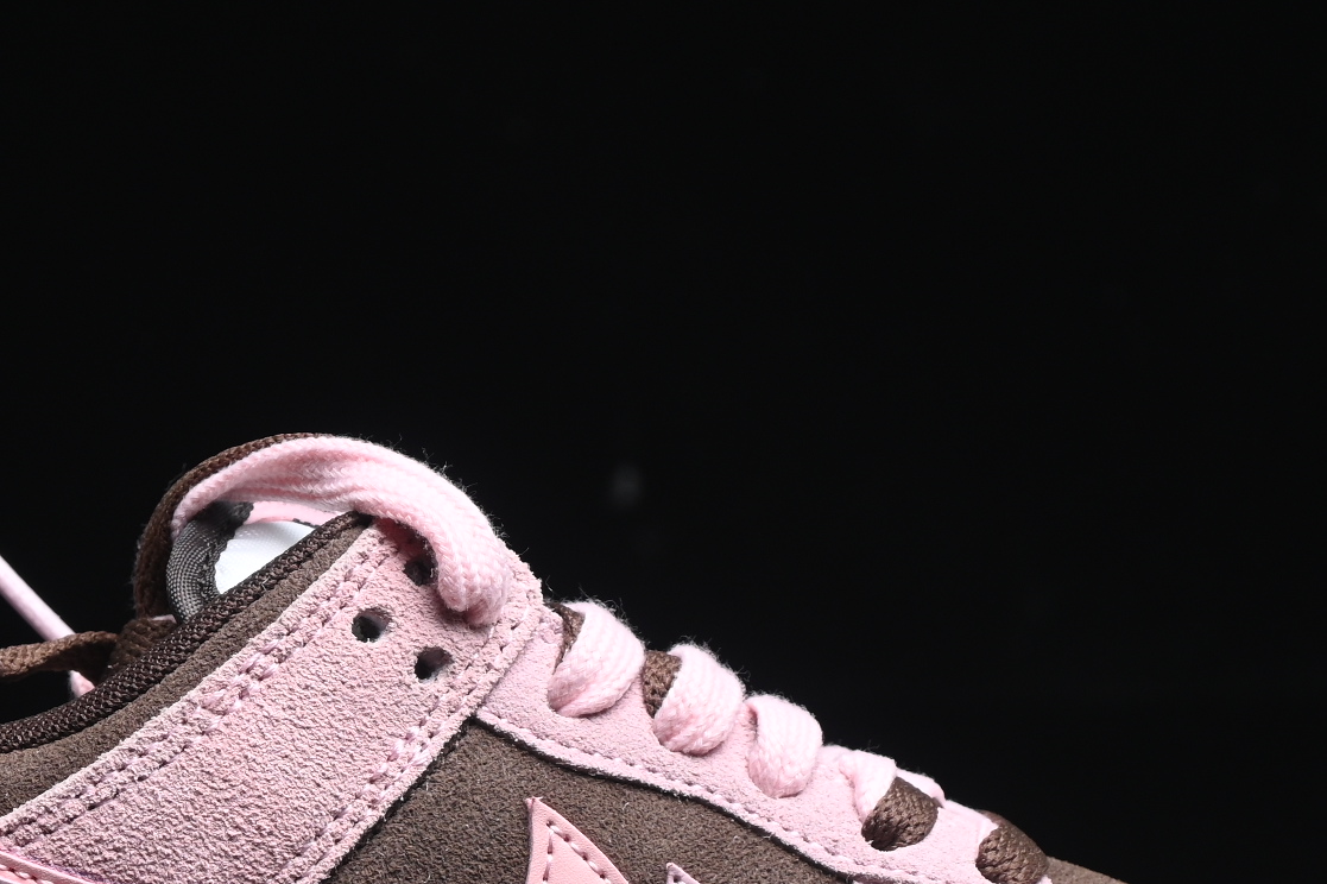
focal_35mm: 187
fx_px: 6891
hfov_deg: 11.0
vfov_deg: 7.3
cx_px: 532
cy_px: 658
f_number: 6.3
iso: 160
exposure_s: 1/60
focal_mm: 50
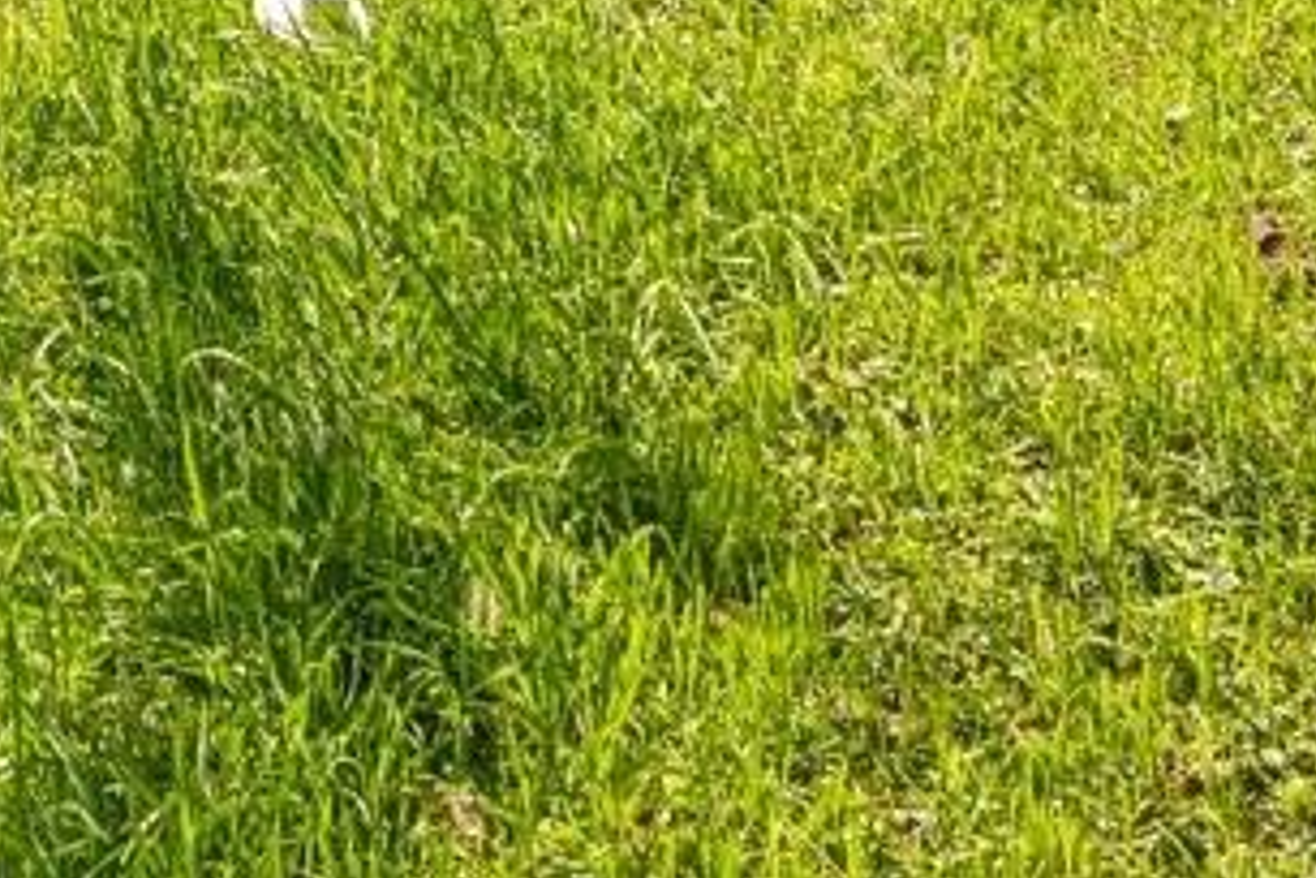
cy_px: -2055
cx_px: -942
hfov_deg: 16.5
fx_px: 3911
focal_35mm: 107
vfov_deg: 9.1
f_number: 8
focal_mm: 16
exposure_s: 1/90
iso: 200
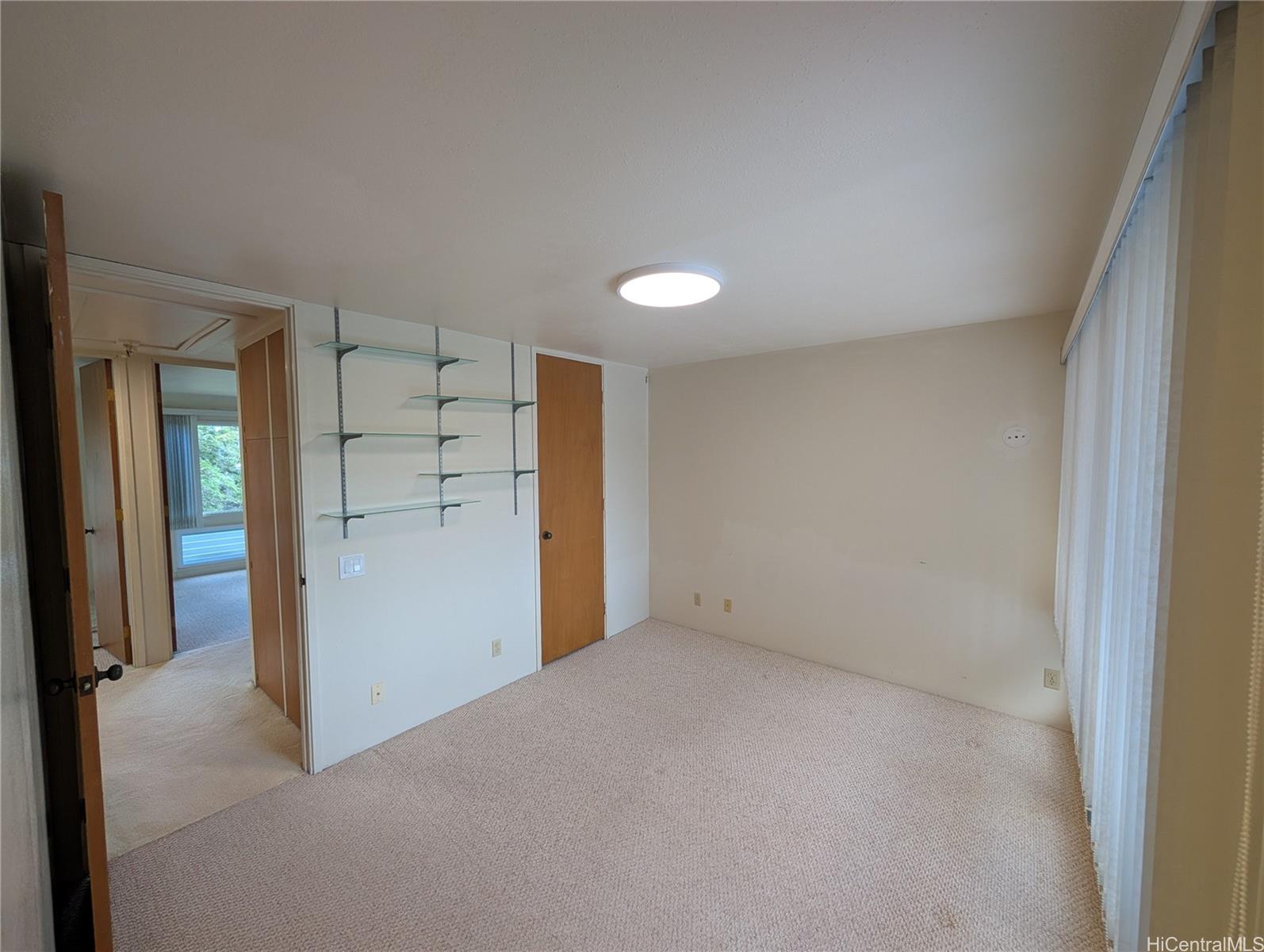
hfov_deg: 110.5
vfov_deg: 94.6
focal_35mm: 12
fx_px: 439
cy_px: 476
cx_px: 632
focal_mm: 2.02
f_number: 1.7
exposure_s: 1/120
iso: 99
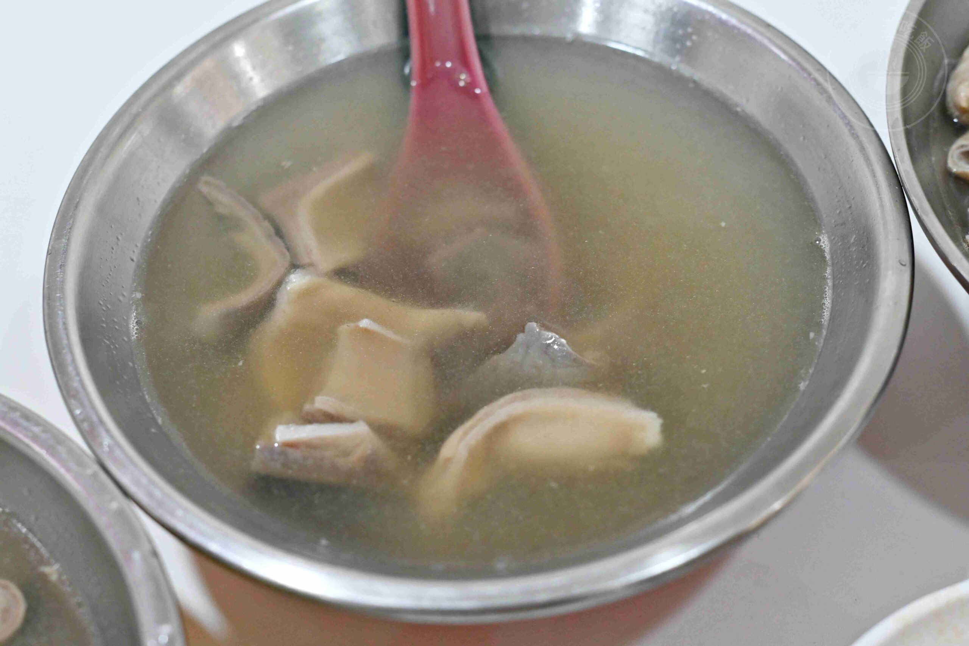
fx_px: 2019
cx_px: 484
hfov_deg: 27.0
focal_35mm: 75
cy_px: 323
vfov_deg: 18.2
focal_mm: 50
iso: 1000
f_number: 3.2
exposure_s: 1/200
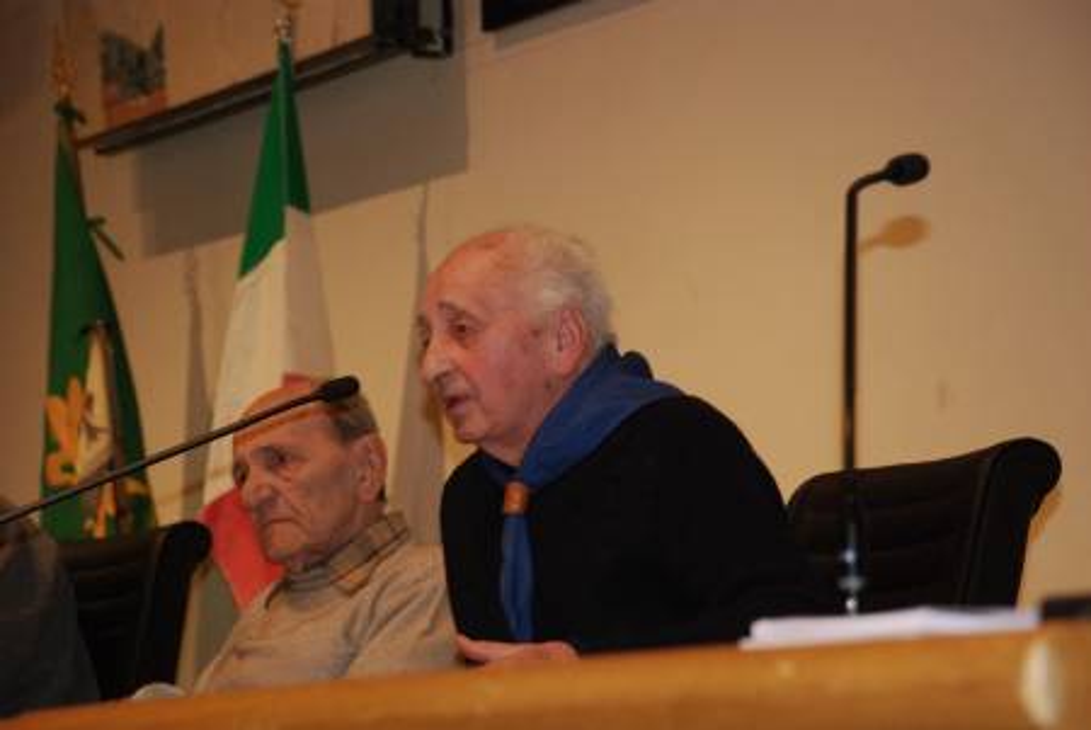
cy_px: 365
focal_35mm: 128
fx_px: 3868
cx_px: 546
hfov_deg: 16.1
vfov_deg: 10.8
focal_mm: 85
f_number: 5.6
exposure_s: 1/60
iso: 1000
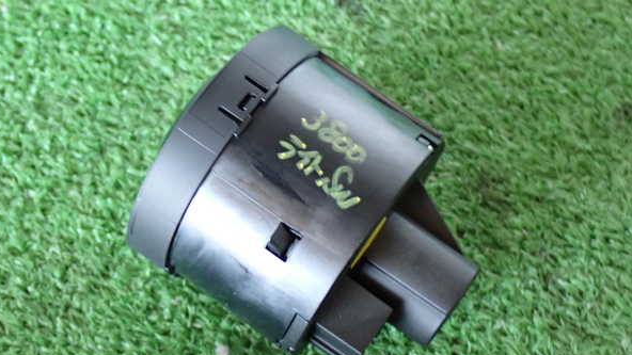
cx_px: 313
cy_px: 206
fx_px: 1073
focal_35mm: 64
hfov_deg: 32.8
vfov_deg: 18.8
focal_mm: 10.35
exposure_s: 1/25
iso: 800
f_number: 3.5
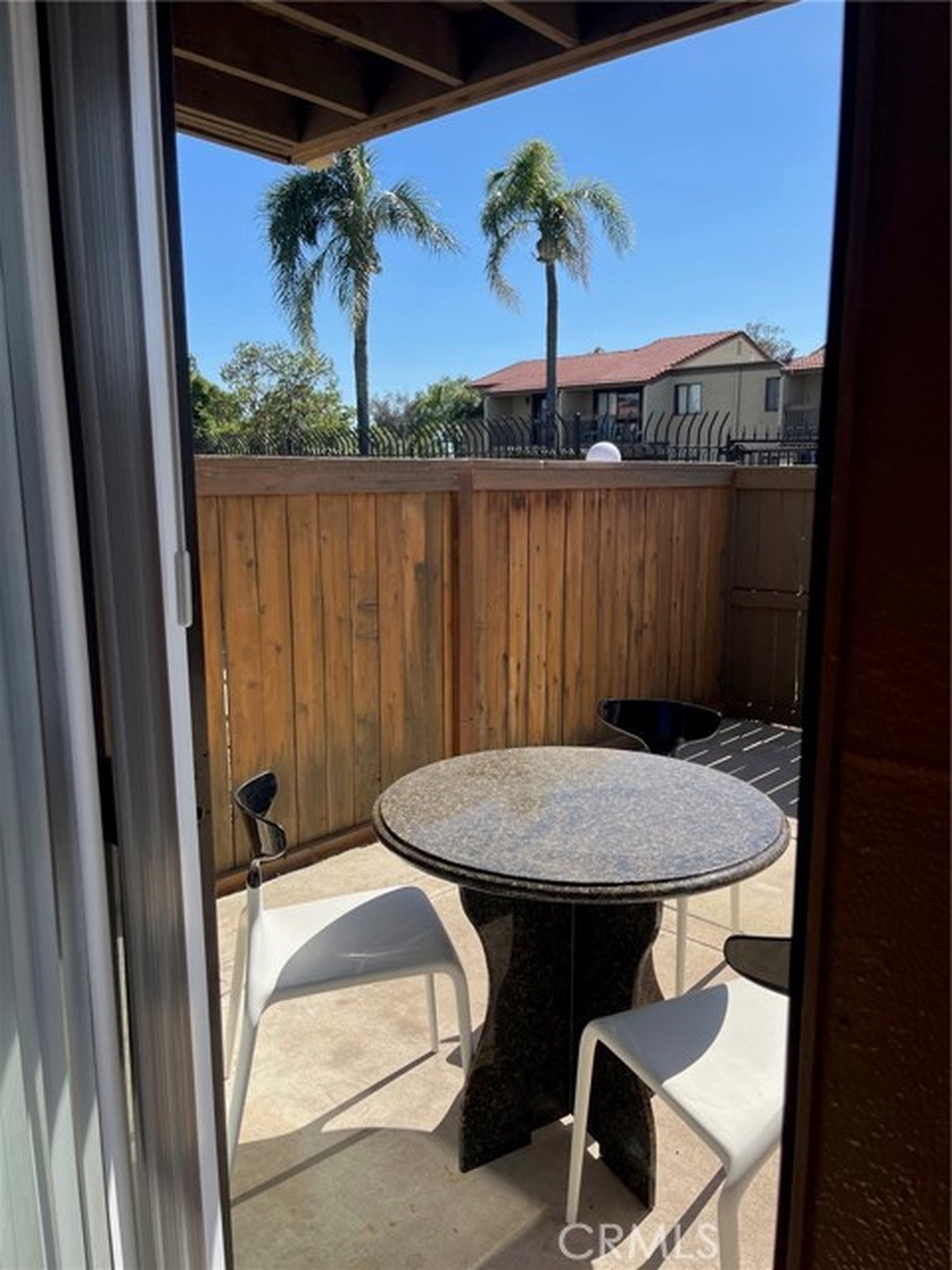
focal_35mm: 26
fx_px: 953
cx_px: 476
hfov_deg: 53.1
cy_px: 635
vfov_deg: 67.3
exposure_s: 1/2755
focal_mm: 5.1
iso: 50
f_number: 1.6
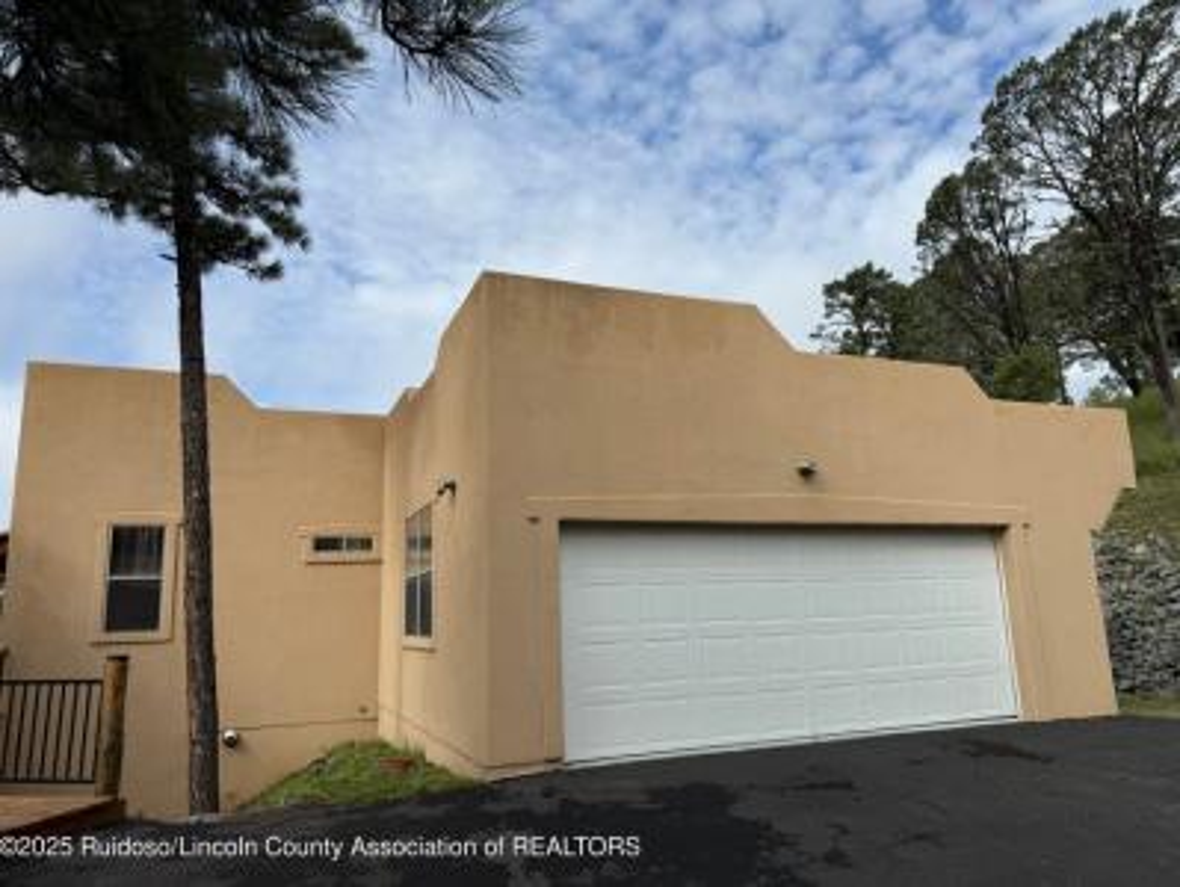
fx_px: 819
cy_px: 444
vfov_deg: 56.9
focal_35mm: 24
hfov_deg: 71.5
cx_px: 590
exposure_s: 1/4975
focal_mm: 6.76
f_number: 1.78
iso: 80
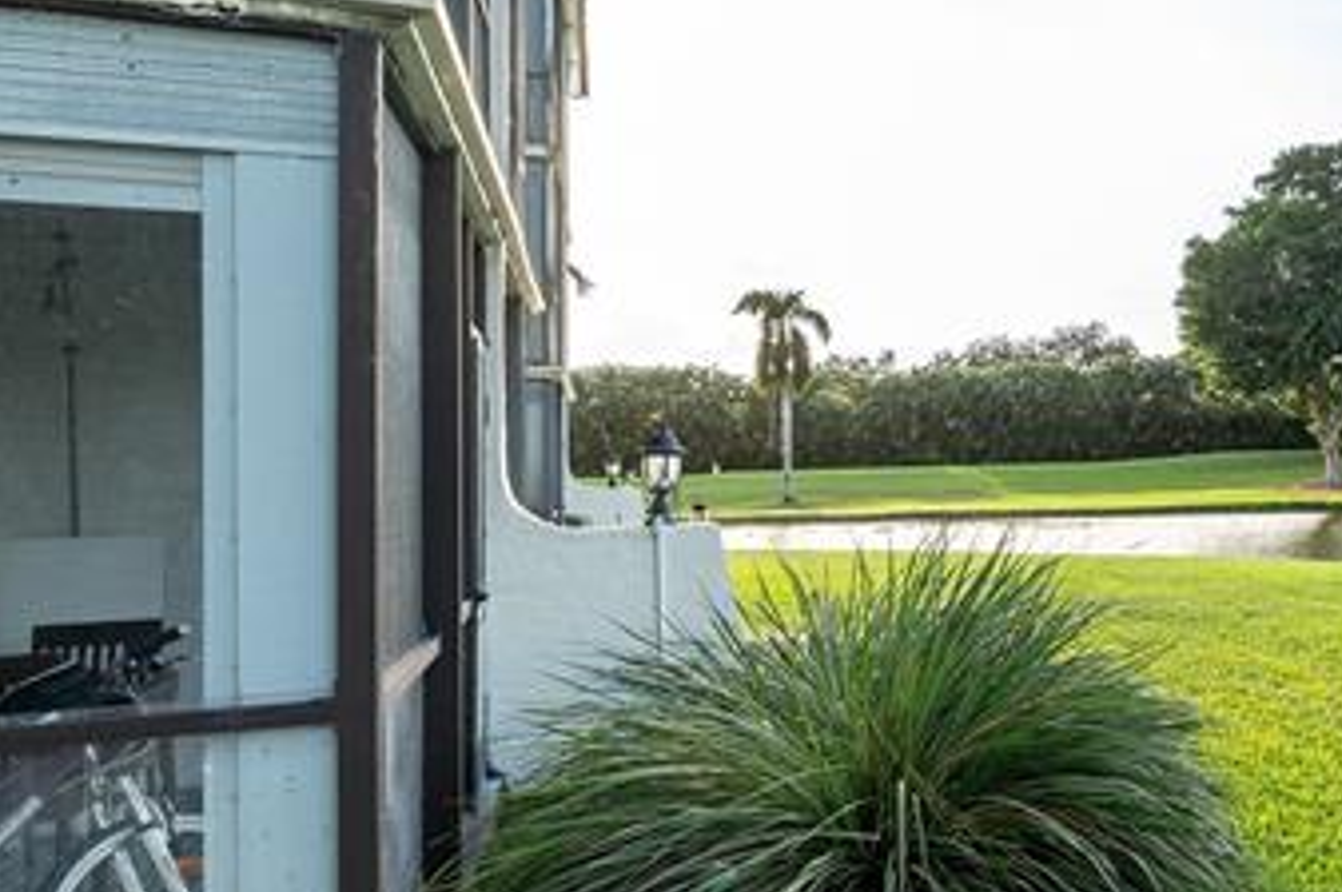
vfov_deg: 35.0
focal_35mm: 38
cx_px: 1517
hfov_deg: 39.9
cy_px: 452
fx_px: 1415
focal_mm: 16
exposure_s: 1/125
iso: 200
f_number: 8
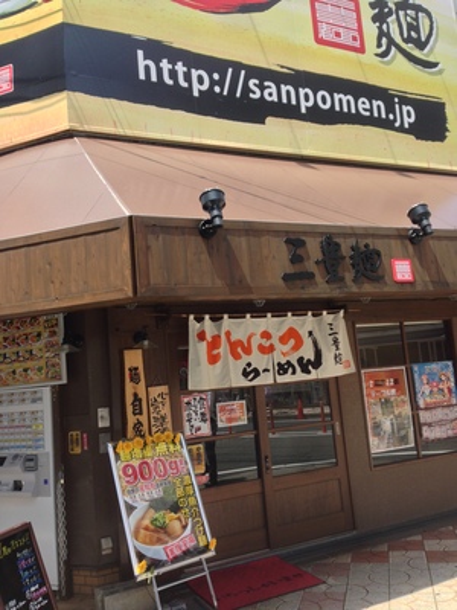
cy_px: 305
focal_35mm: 33
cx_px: 228
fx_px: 581
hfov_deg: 42.9
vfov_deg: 55.4
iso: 50
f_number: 2.4
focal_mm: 4.12
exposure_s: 1/521
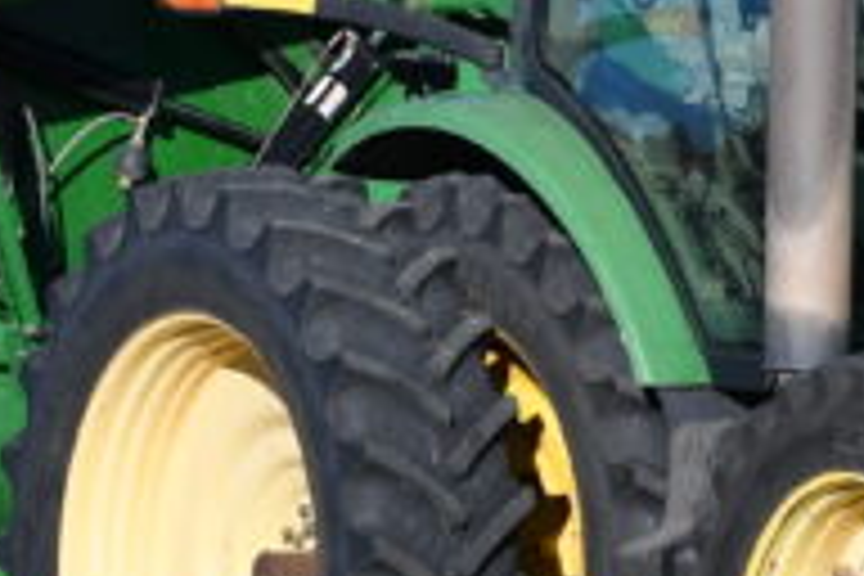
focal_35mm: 782
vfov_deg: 1.8
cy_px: 164
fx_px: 18767
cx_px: 216
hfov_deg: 2.6
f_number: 9
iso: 100
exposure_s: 1/320
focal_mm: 98
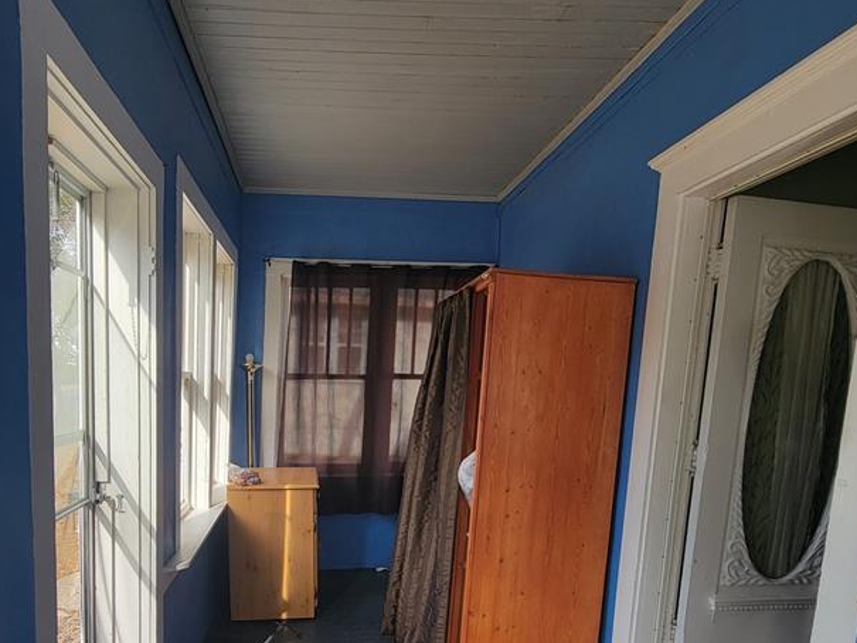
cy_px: 467
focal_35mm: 22
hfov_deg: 76.1
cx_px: 378
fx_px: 545
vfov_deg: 58.5
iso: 50
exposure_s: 1/286
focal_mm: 2.2
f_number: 2.2
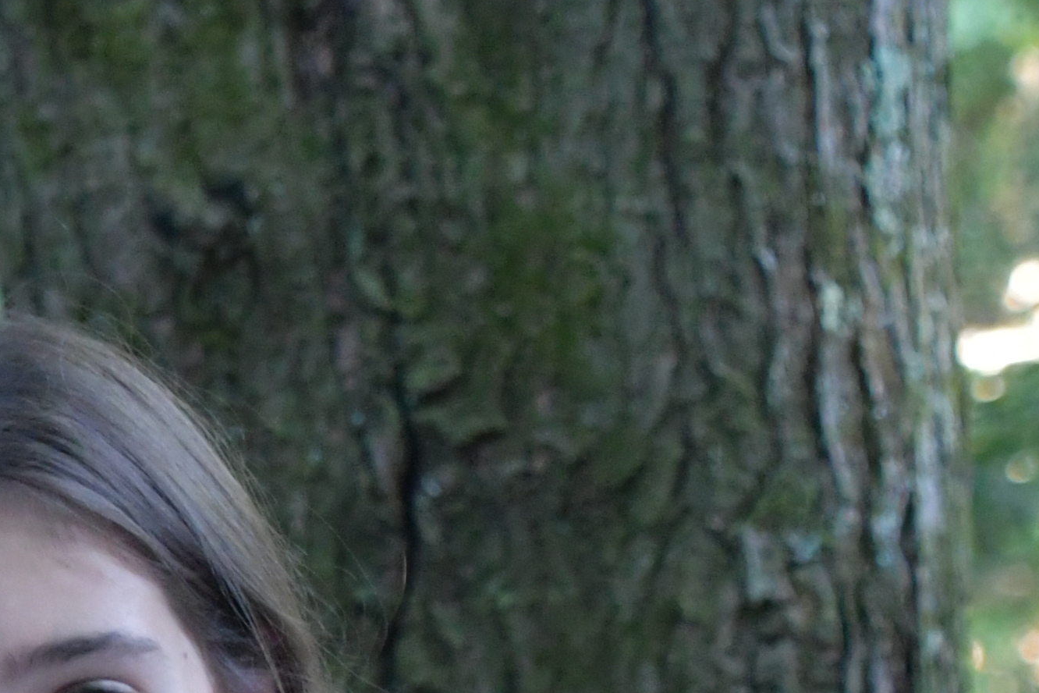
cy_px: 1413
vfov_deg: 4.2
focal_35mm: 326
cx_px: -892
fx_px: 9408
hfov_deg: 6.2
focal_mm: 52
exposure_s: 1/125
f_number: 4.8
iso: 2000
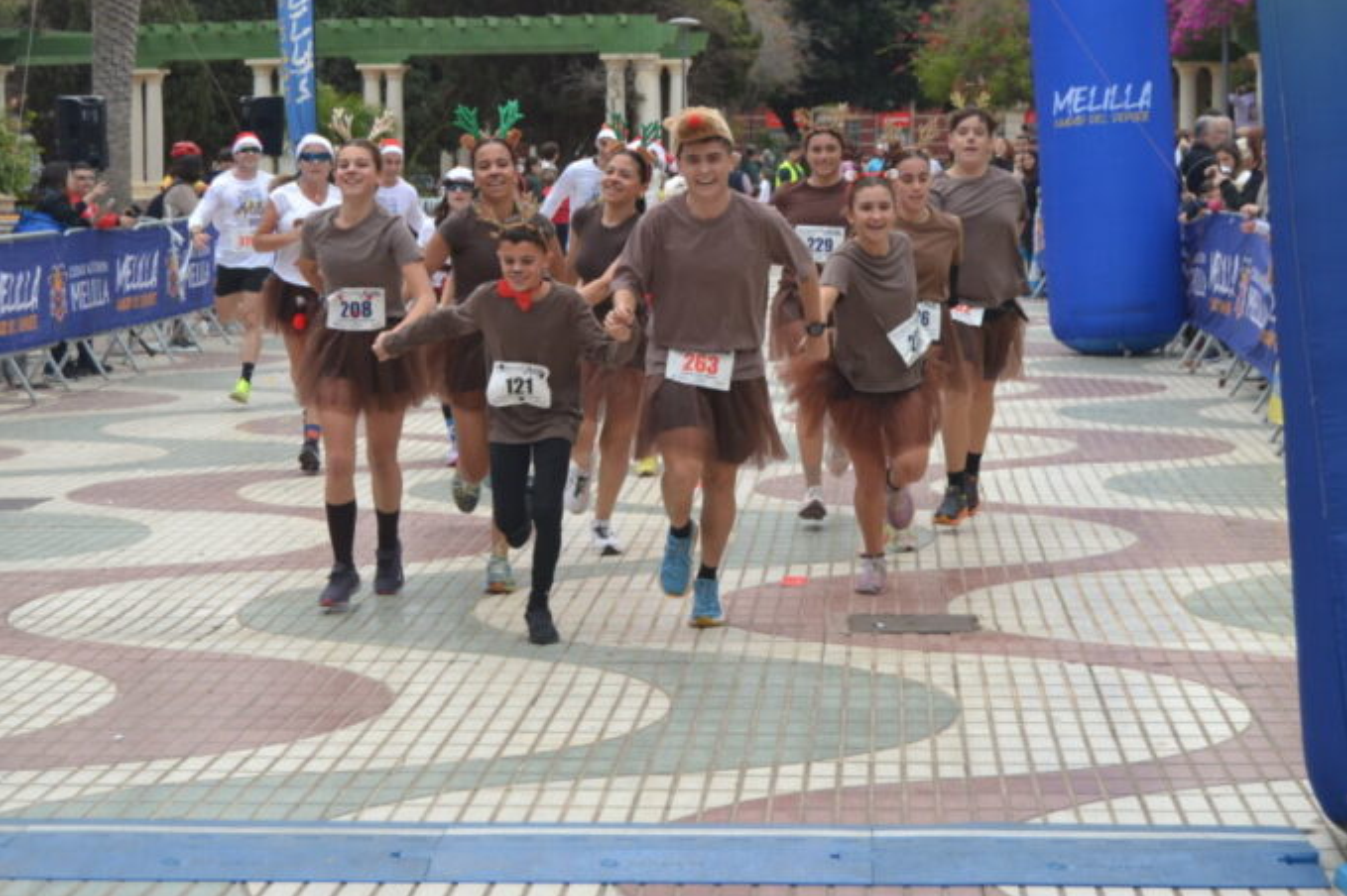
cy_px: 323
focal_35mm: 86
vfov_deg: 15.8
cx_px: 601
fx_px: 3216
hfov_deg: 23.6
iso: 400
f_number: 4.8
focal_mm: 38
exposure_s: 1/640
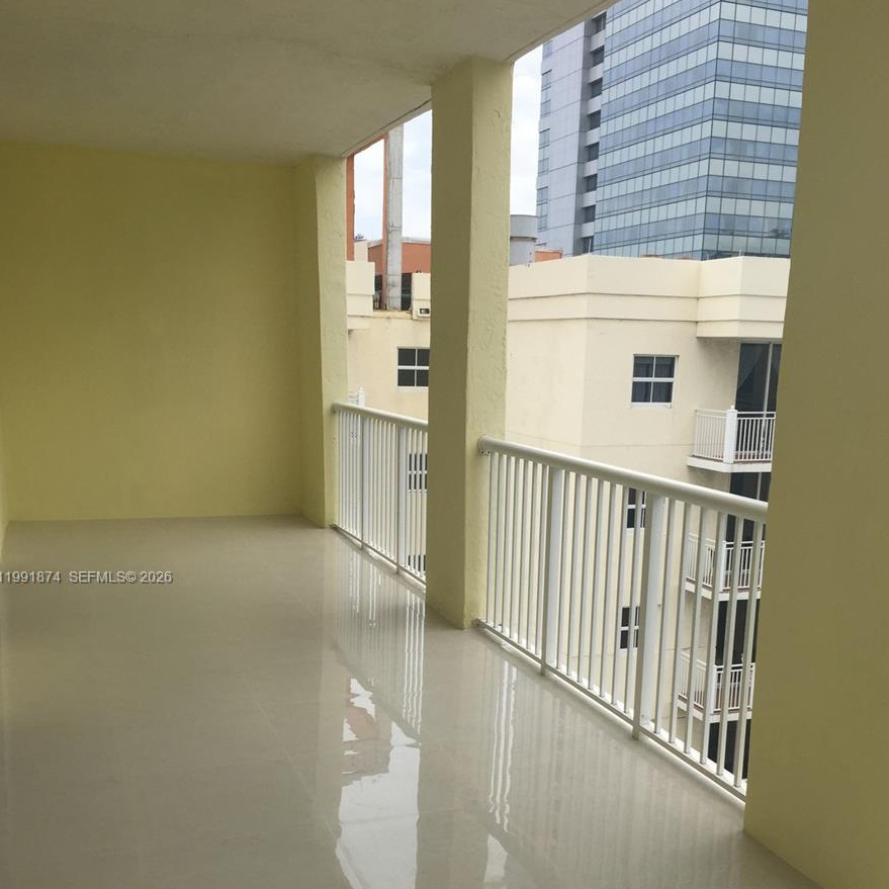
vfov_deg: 46.6
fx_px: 1017
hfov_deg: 47.2
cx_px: 440
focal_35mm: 35
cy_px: 579
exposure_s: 1/1980
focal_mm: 4.15
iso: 32
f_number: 2.2
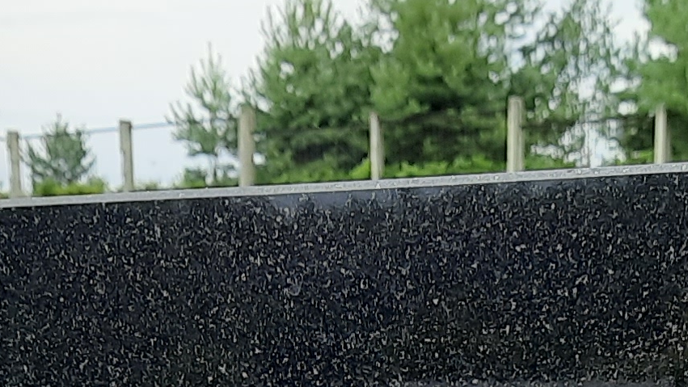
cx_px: 335
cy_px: 1043
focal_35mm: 128
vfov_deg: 8.4
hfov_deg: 16.8
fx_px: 2335
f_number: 2
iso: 20
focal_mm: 4.6
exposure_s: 1/204
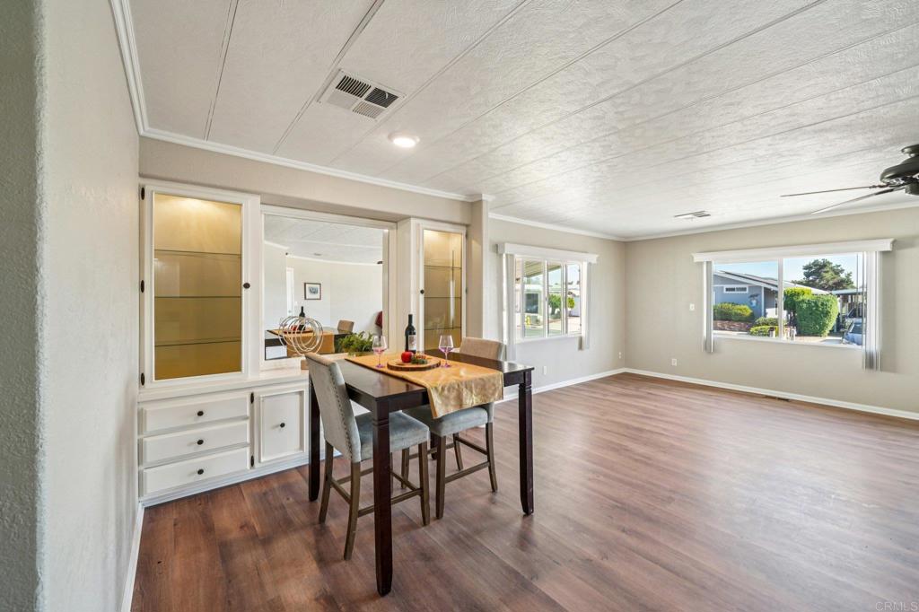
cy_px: 306
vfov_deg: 81.2
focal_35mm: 14
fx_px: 357
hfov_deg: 104.3
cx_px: 460
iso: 400
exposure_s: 1/20
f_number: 9
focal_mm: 14
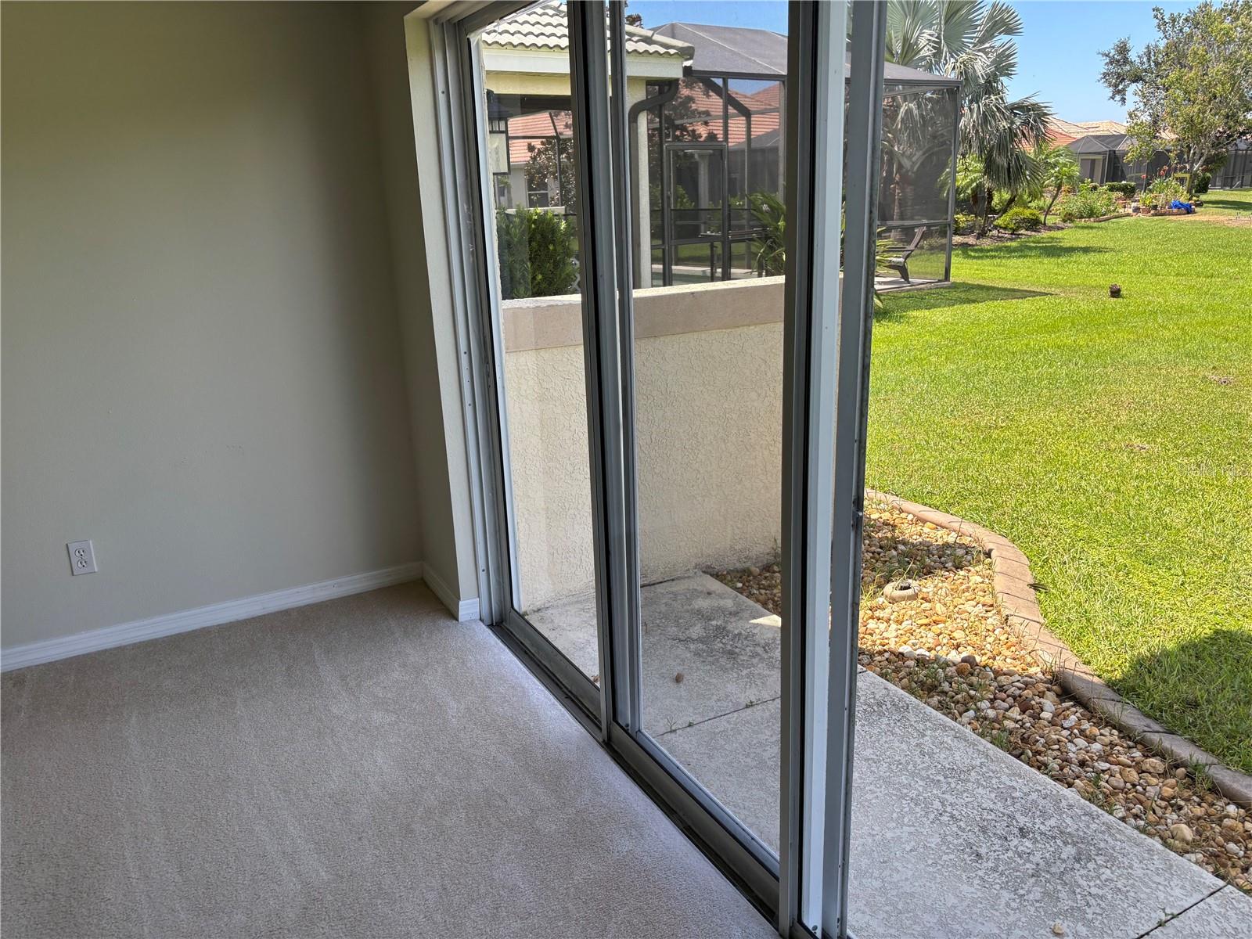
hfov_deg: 67.3
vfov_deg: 53.1
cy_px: 470
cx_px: 626
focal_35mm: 26
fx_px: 940
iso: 50
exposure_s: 1/441
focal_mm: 5.96
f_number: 1.6
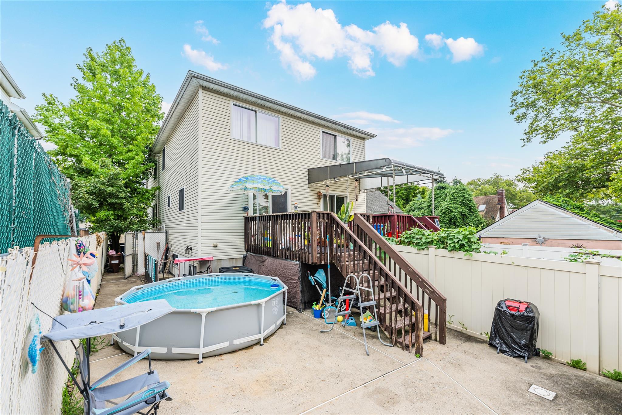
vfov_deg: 81.3
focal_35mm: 14
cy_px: 208
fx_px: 242
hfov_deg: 104.2
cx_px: 311
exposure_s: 1/40
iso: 40
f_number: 4
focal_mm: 14
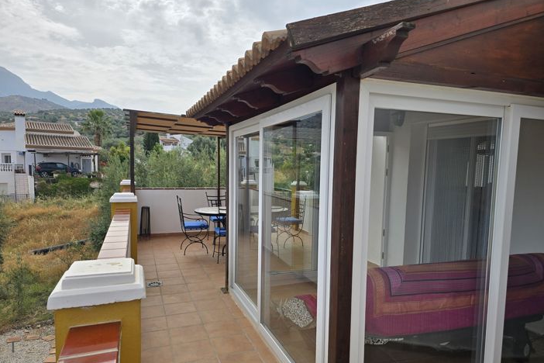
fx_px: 363
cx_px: 272
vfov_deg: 53.1
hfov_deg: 73.7
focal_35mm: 24
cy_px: 196
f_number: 1.7
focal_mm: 6.3
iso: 12
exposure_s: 1/1182
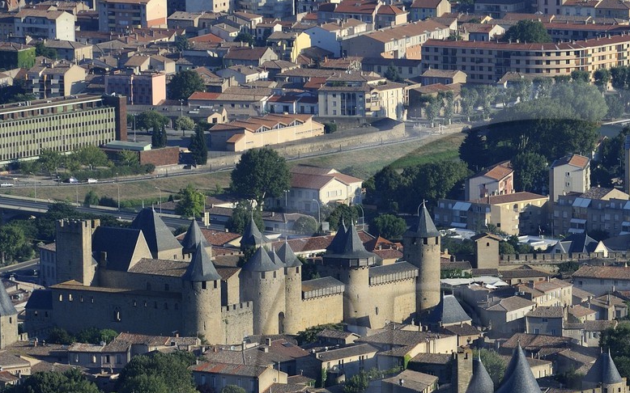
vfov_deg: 3.1
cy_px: 418
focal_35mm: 419
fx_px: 7193
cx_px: 549
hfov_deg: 5.0
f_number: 7.1
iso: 400
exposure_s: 1/1000
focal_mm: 200
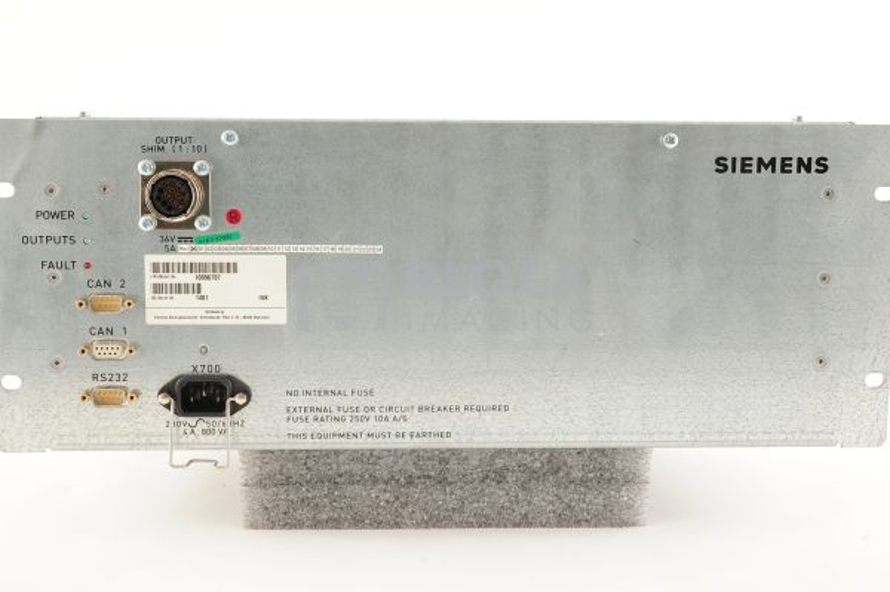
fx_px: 1235
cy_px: 296
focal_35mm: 50
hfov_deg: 39.6
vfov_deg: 26.9
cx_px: 445
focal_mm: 50
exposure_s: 1/125
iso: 1600
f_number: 9
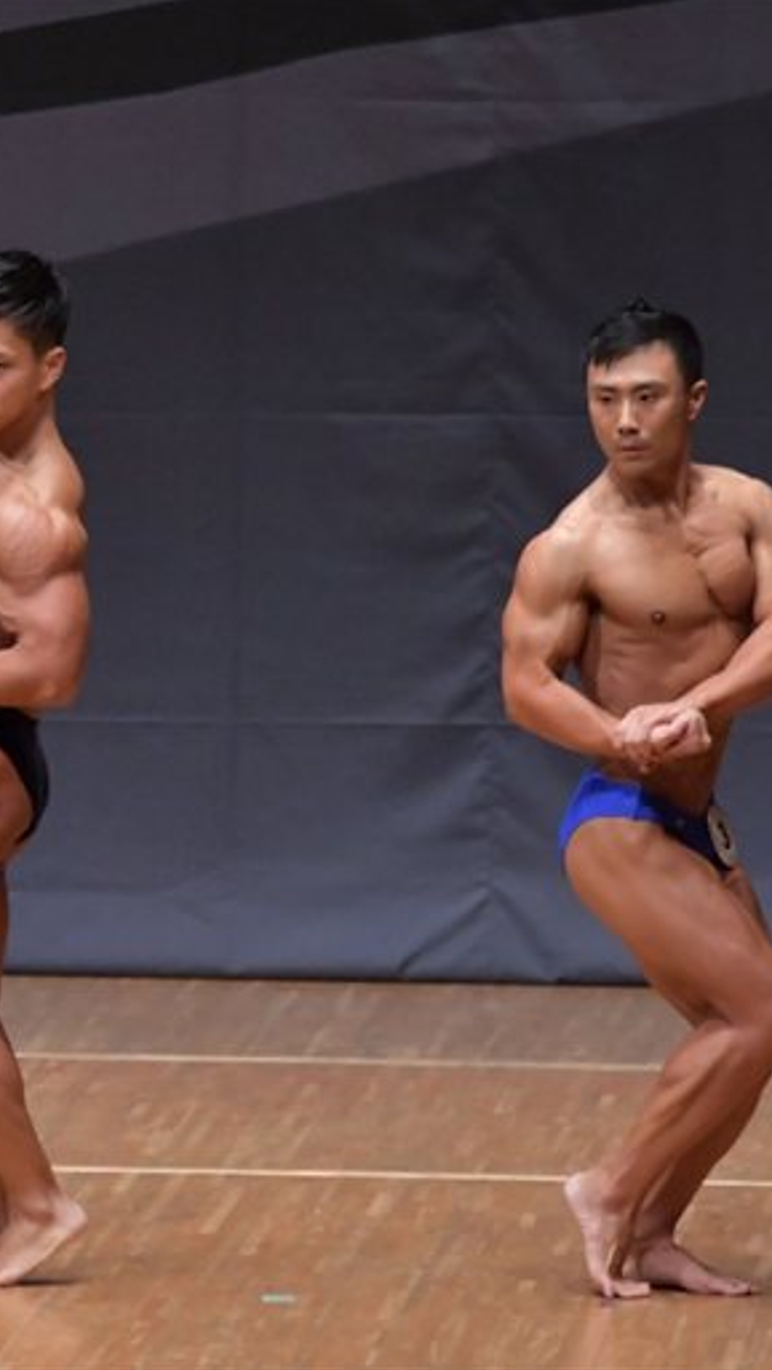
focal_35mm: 403
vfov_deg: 5.4
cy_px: 684
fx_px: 14649
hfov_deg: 3.0
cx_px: -9
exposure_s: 1/400
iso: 6400
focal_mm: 170
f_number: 5.6
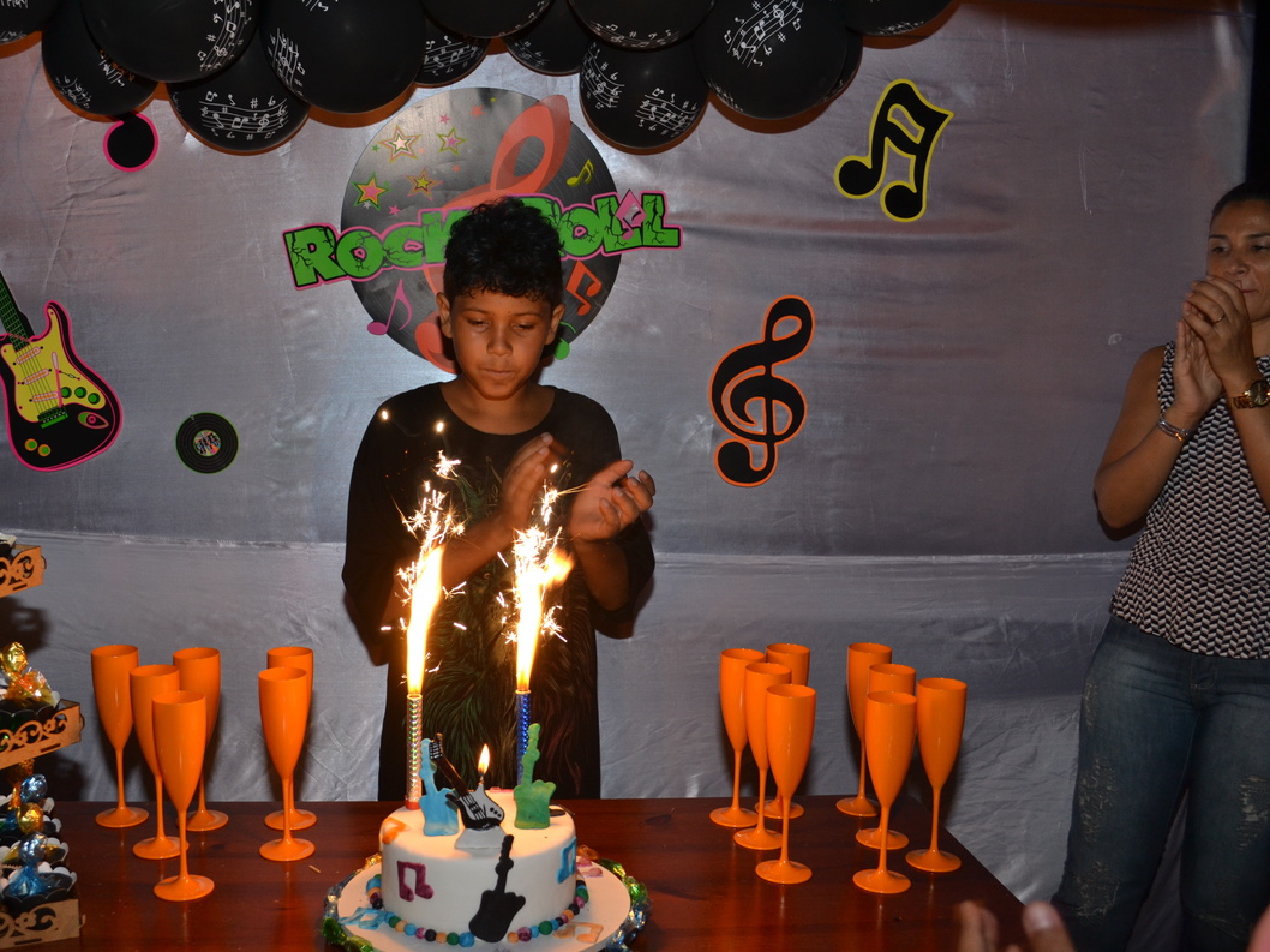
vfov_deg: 39.6
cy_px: 477
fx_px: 1320
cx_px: 570
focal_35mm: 36
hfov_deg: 51.3
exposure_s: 1/100
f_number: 5
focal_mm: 22
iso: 400
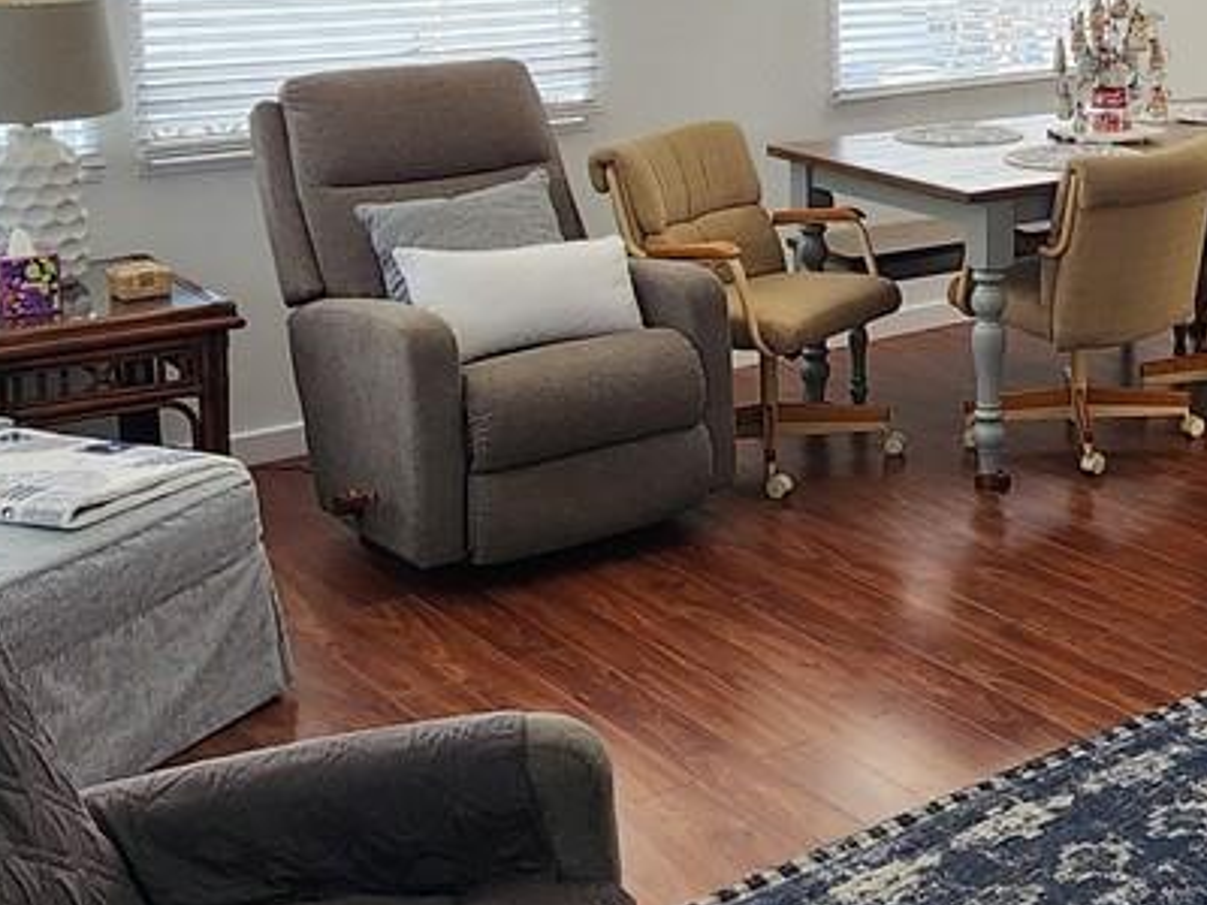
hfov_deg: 33.1
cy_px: 136
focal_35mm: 52
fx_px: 1813
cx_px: 1264
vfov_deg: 27.3
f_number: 2.2
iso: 80
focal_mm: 2.2
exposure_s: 1/60
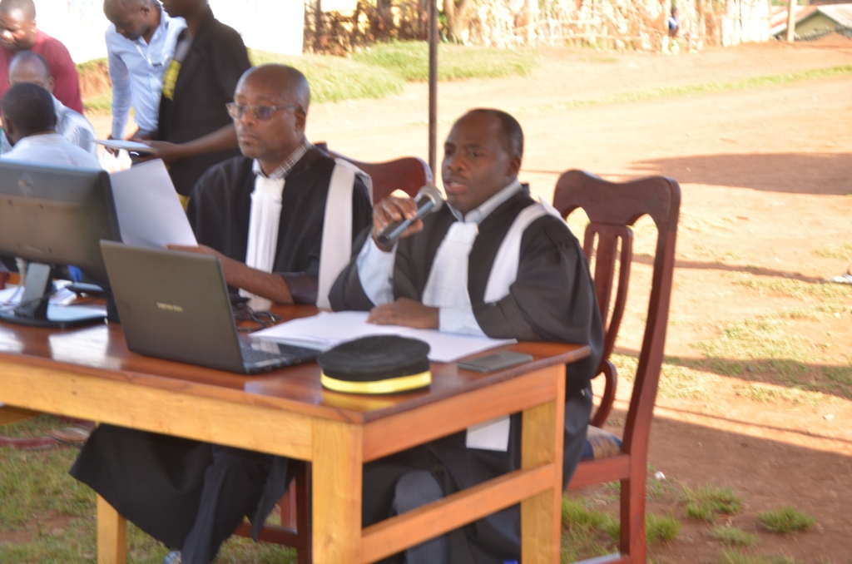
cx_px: 426
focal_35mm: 72
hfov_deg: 28.1
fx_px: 1700
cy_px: 282
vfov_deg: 18.8
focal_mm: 48
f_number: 4.8
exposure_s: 1/60
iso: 100
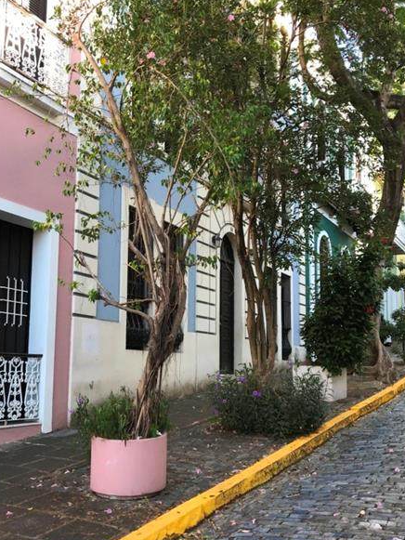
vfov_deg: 50.0
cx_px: 200
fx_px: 577
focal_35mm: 37
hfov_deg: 38.7
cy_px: 310
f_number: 1.8
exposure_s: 1/120
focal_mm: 3.99
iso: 32
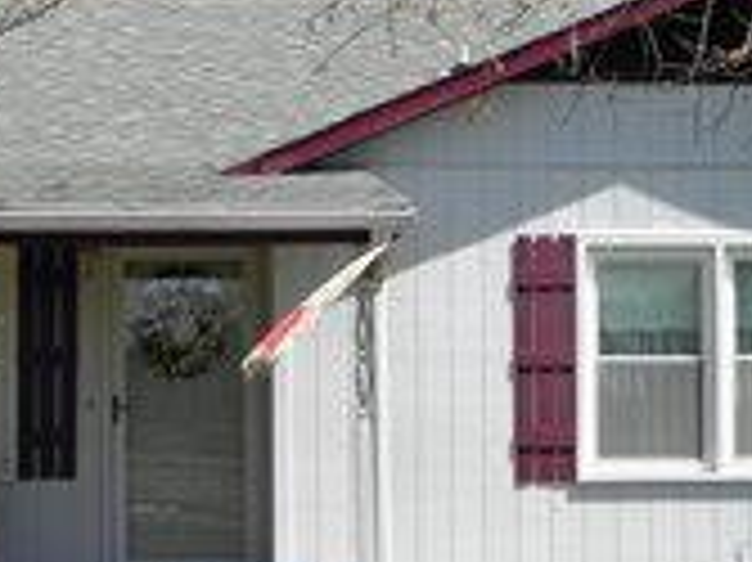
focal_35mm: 141
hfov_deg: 14.0
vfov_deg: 10.5
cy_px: 362
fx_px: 3061
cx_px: 338
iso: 100
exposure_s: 1/160
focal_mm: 8.6
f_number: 7.8
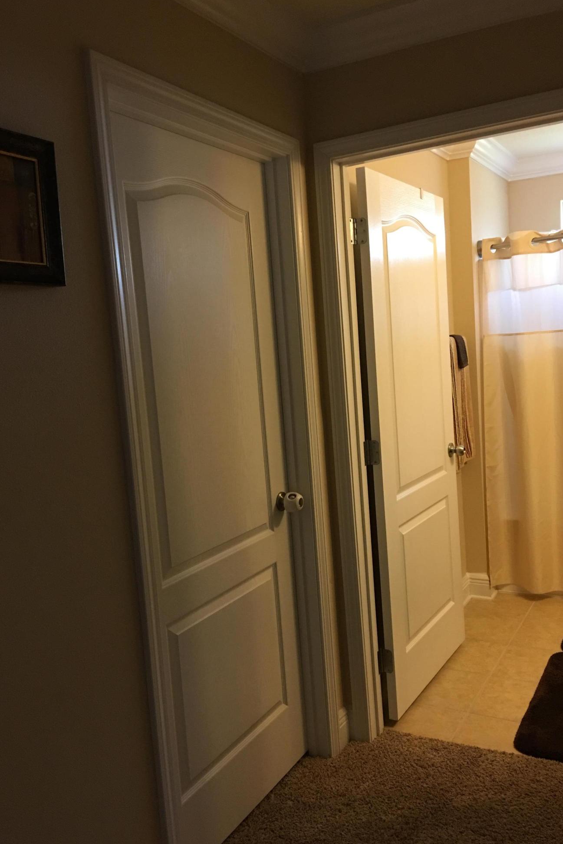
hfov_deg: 42.3
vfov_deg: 60.3
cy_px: 424
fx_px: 727
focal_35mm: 31
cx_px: 305
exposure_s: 1/15
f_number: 2.2
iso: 80
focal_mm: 4.15
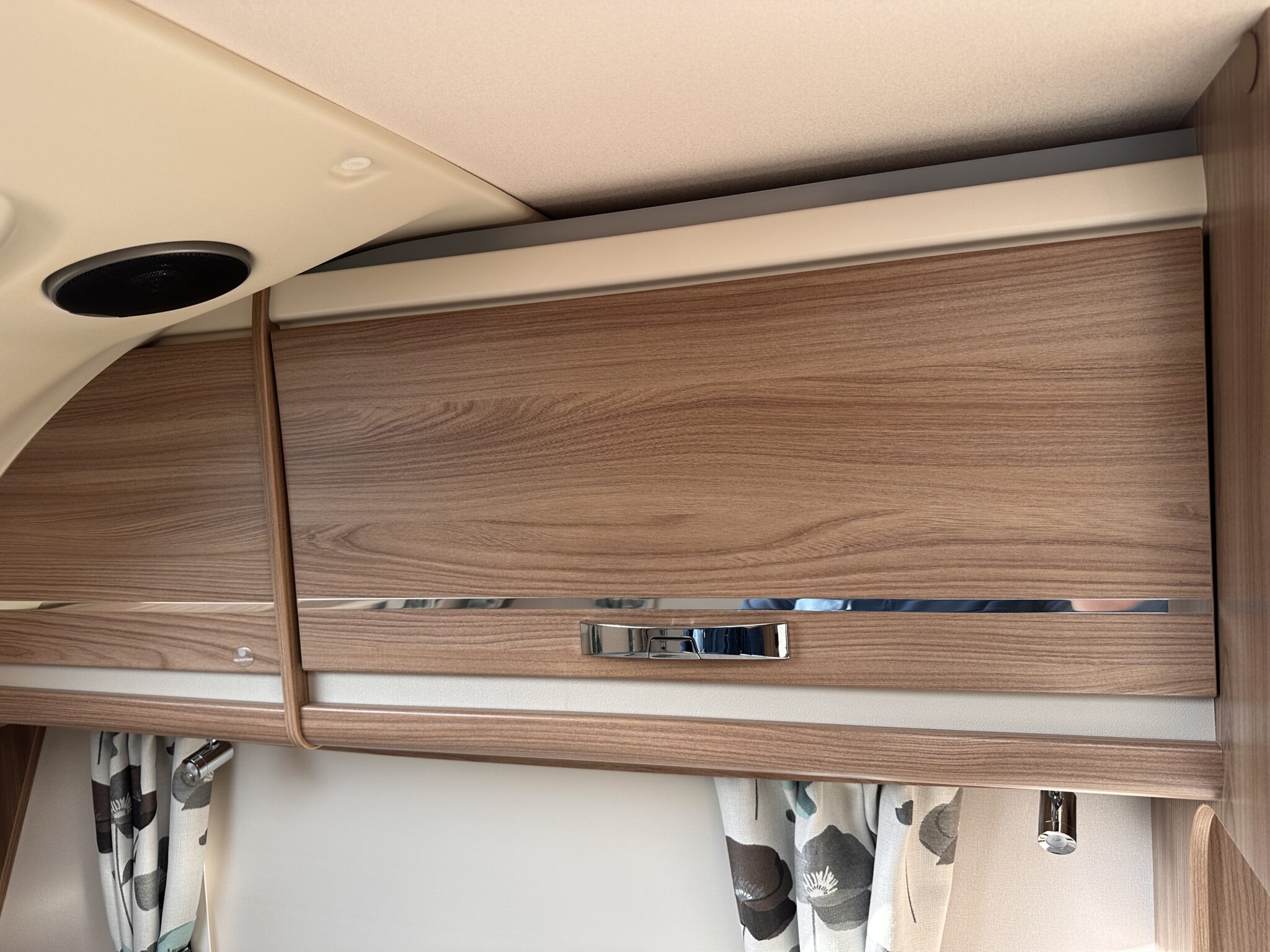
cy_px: 476
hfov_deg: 71.6
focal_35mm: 24
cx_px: 635
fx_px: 881
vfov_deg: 56.8
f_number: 1.78
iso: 64
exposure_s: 1/196
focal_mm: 6.86
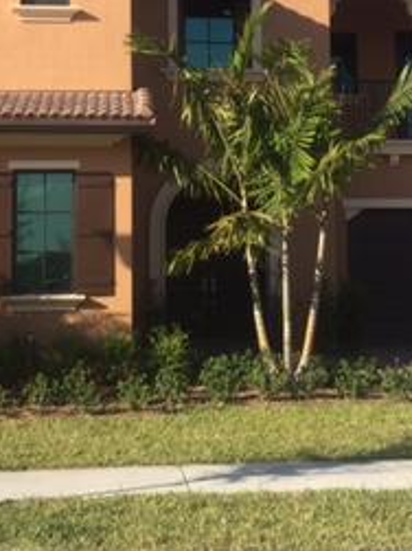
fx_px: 1175
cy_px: 138
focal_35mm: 74
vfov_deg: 26.0
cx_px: 245
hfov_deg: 19.9
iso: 32
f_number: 2.2
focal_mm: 4.15
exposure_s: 1/1464
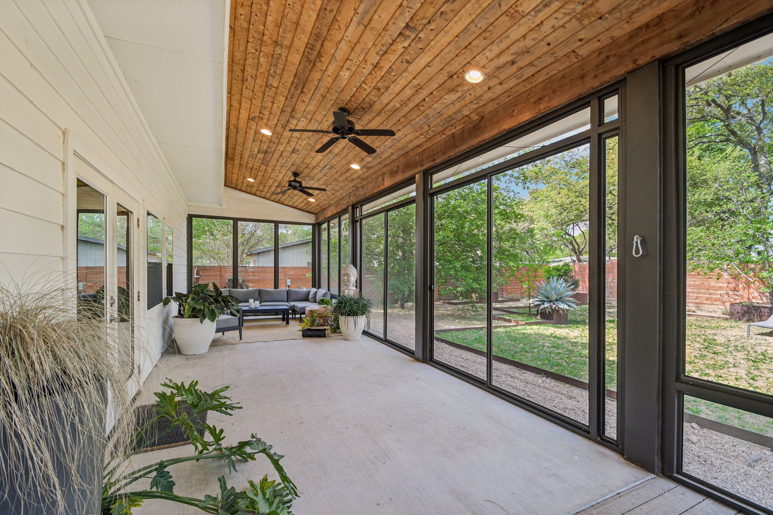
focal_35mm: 15
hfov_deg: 100.4
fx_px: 322
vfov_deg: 77.3
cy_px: 258
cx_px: 386
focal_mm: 10
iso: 400
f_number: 8
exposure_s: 1/40
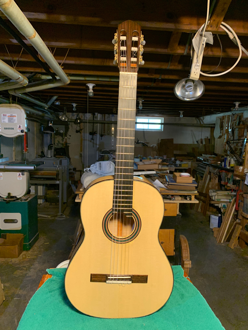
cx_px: 124
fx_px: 248
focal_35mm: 26
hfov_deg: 53.1
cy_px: 165
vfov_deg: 67.3
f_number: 1.8
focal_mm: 4.25
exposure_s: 1/60
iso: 400
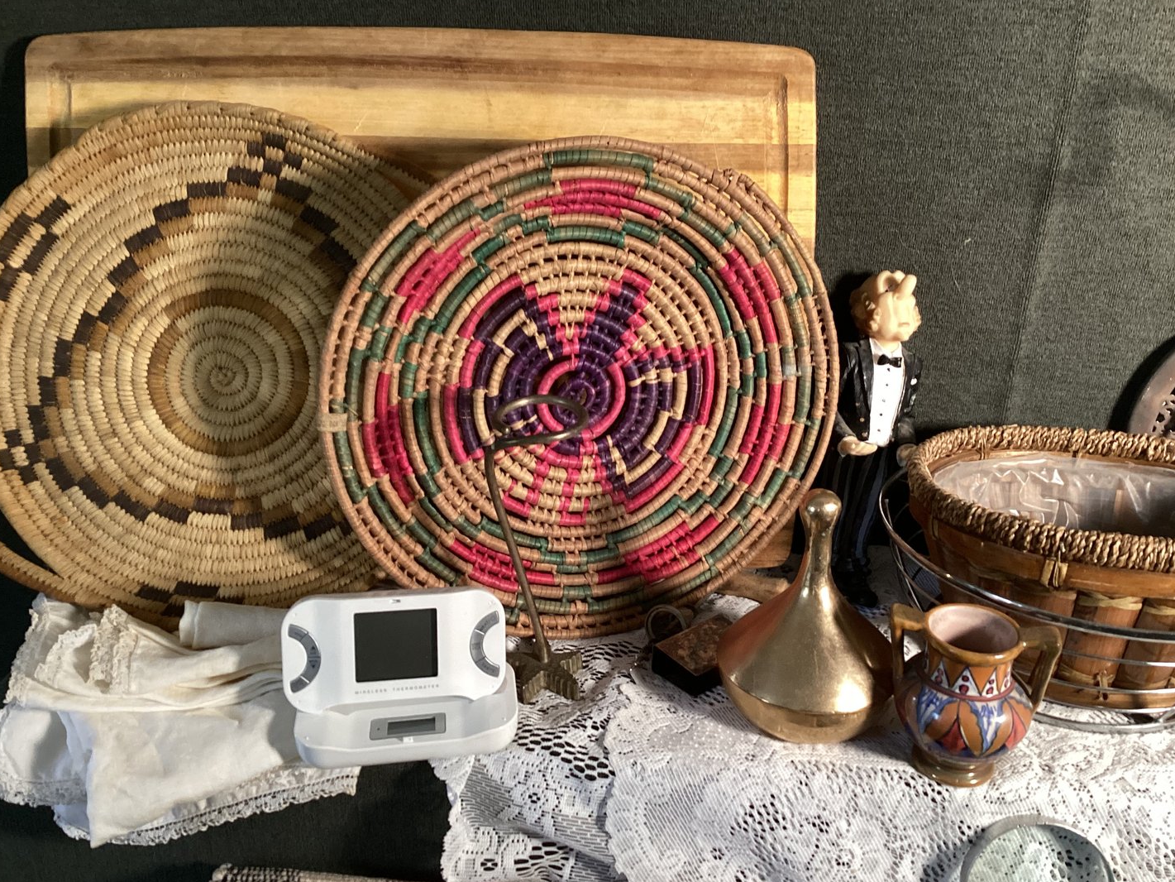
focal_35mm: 33
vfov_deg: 43.0
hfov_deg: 55.3
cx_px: 616
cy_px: 435
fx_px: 1120
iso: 200
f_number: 2.4
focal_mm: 3.3
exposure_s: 1/50
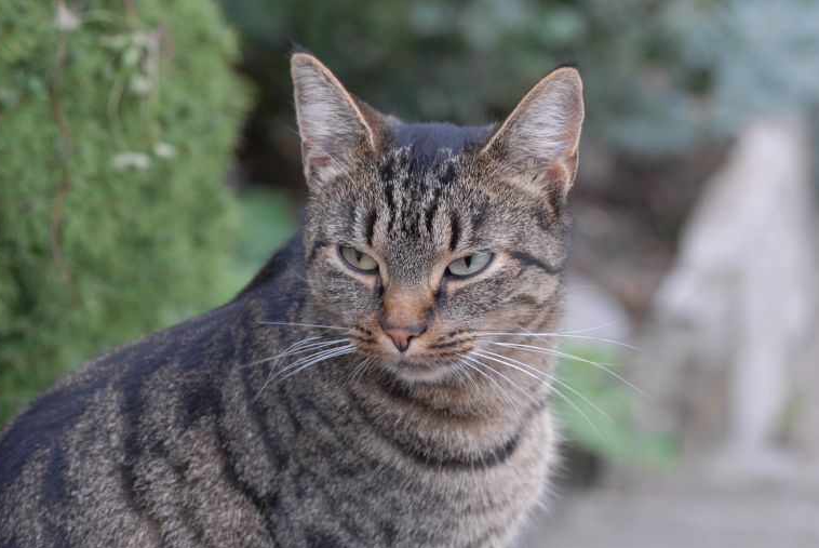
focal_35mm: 178
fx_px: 4053
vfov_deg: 7.7
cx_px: 421
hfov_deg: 11.5
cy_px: 291
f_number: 6.3
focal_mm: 90
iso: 400
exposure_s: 1/125
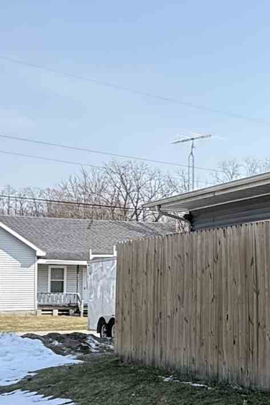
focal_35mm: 63
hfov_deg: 14.5
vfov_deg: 31.7
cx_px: 639
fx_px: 709
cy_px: 265
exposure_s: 1/726
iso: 64
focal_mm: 2.22
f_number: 2.2
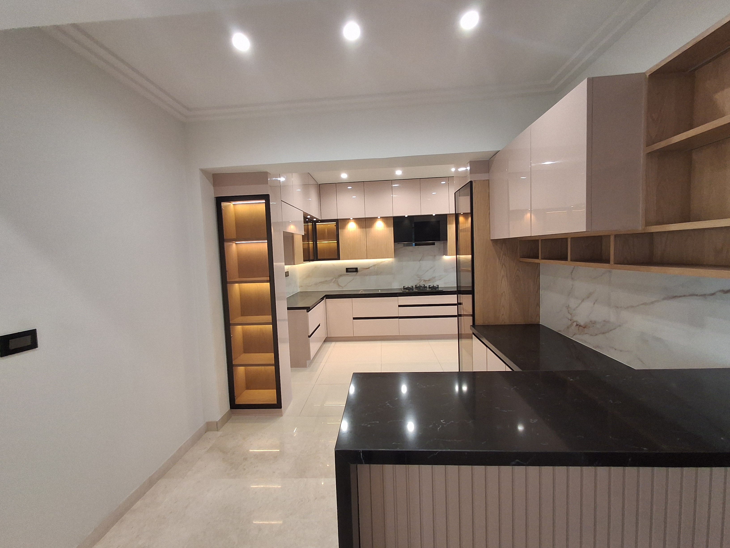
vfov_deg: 78.1
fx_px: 337
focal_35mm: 16
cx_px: 365
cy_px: 274
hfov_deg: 94.5
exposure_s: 1/50
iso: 200
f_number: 2.2
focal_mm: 1.64
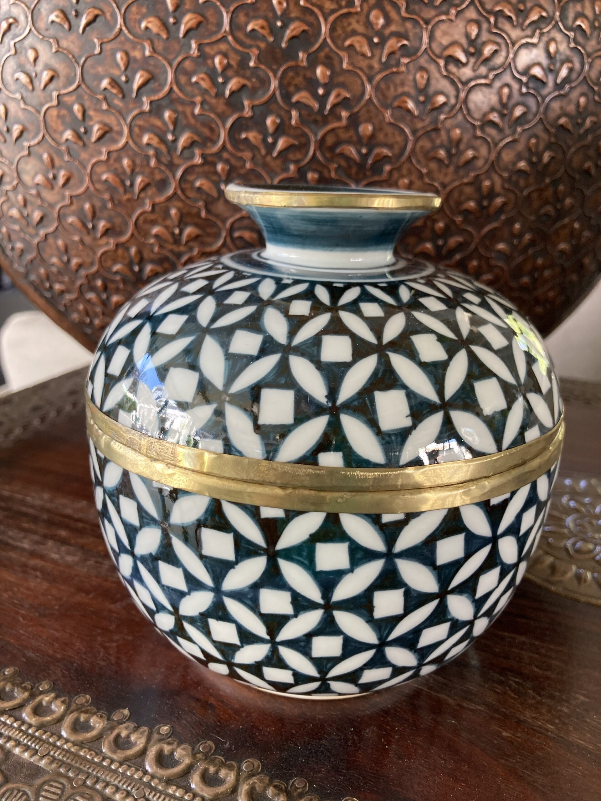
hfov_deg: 49.7
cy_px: 400
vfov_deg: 63.4
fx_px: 648
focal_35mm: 28
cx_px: 300
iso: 125
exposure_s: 1/60
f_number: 1.8
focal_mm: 3.99
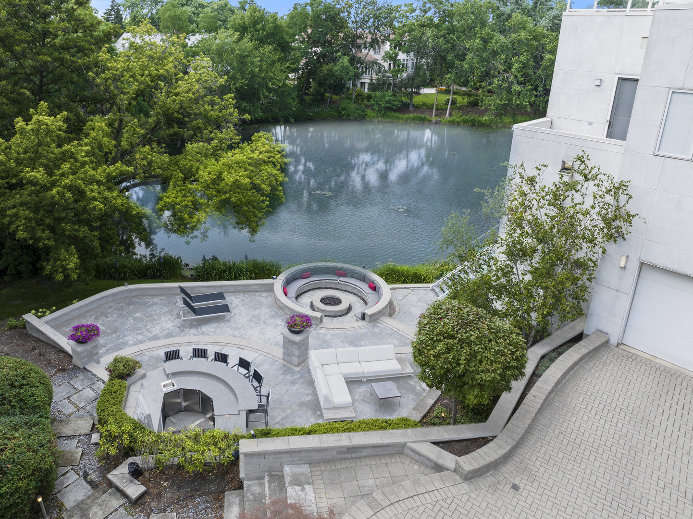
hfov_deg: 71.6
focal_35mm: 24
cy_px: 260
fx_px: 480
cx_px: 346
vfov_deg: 56.8
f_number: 2.8
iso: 130
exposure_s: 1/640
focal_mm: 12.29
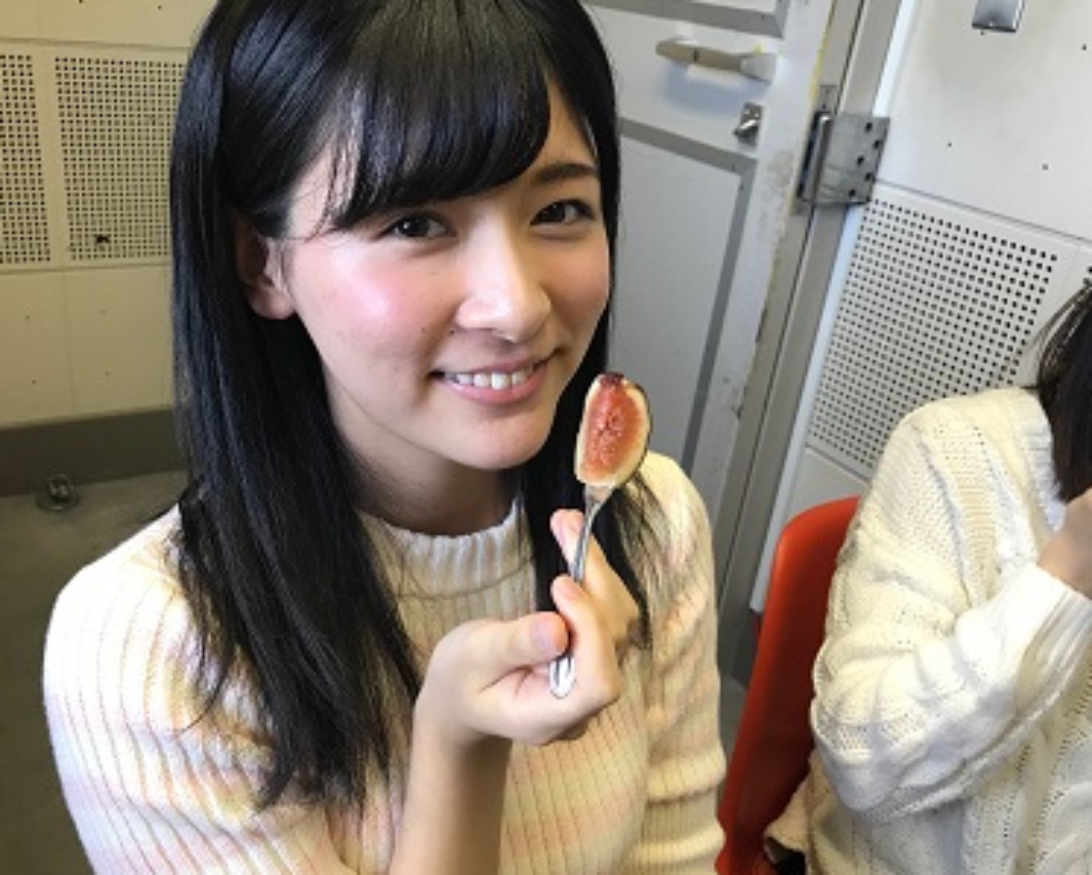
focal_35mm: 30
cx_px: 504
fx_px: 970
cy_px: 440
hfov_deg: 58.7
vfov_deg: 48.6
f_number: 1.8
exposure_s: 1/33
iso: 32
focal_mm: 3.99
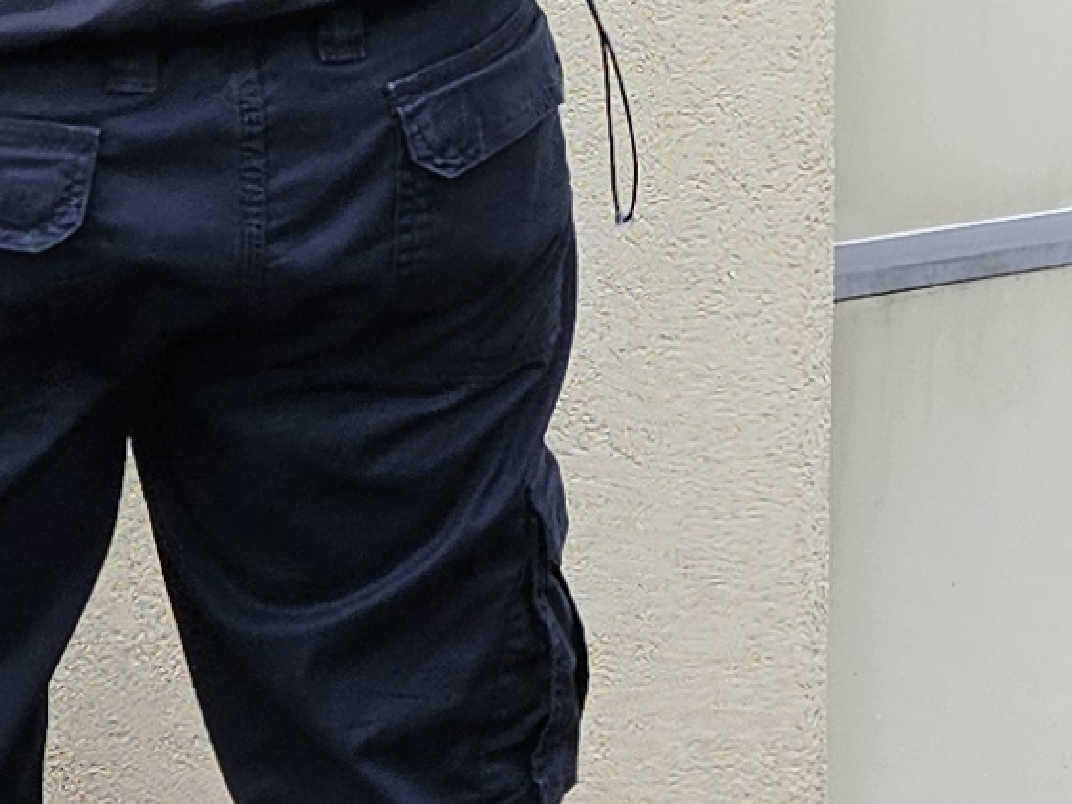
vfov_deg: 8.7
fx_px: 5080
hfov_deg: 11.8
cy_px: -575
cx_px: 1206
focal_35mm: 164
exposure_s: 1/326
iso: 25
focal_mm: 5.4
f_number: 1.8
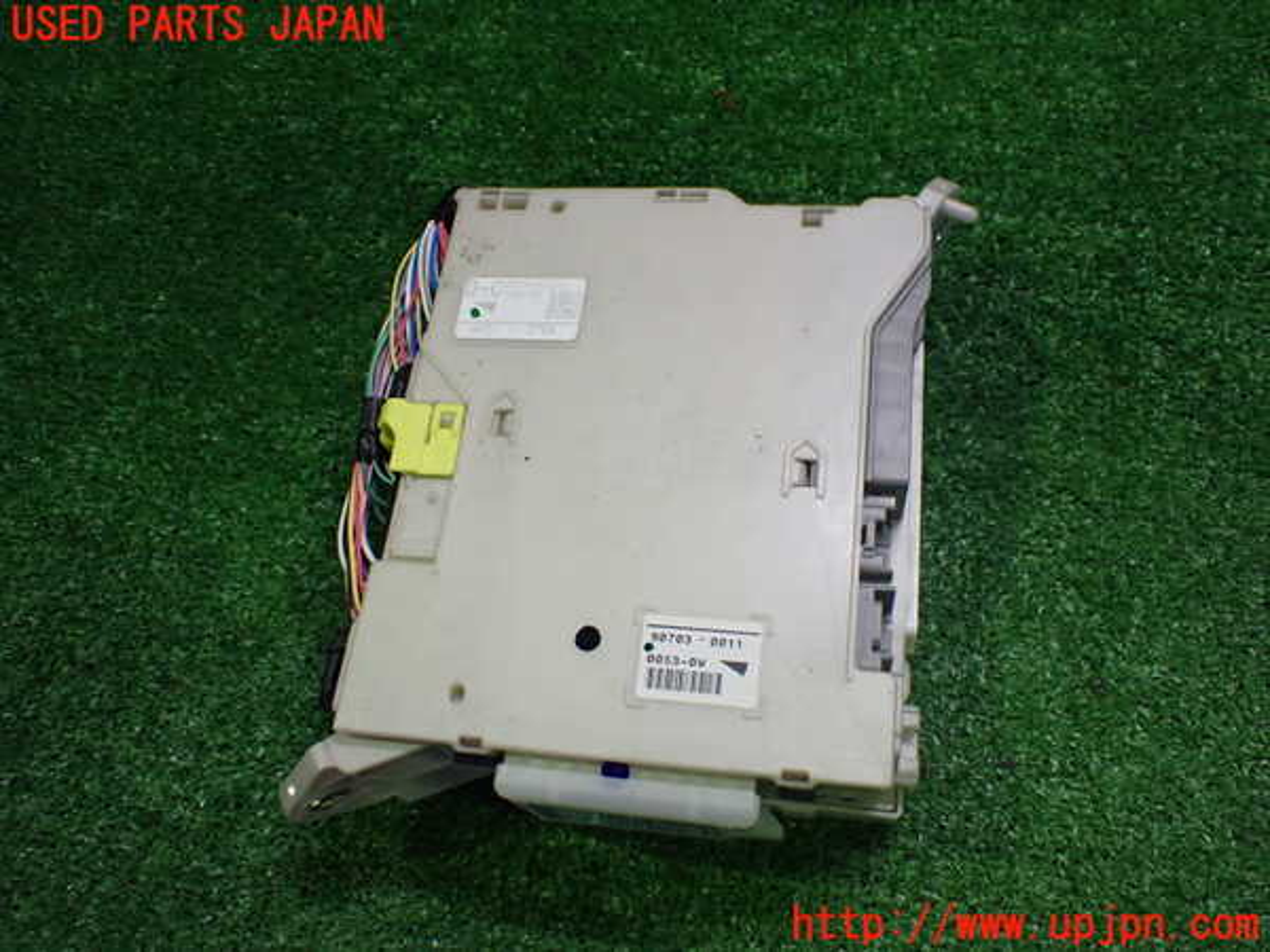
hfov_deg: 60.0
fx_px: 1101
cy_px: 476
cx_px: 635
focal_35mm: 30
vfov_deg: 46.8
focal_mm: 5.4
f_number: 2.3
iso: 640
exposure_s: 1/125
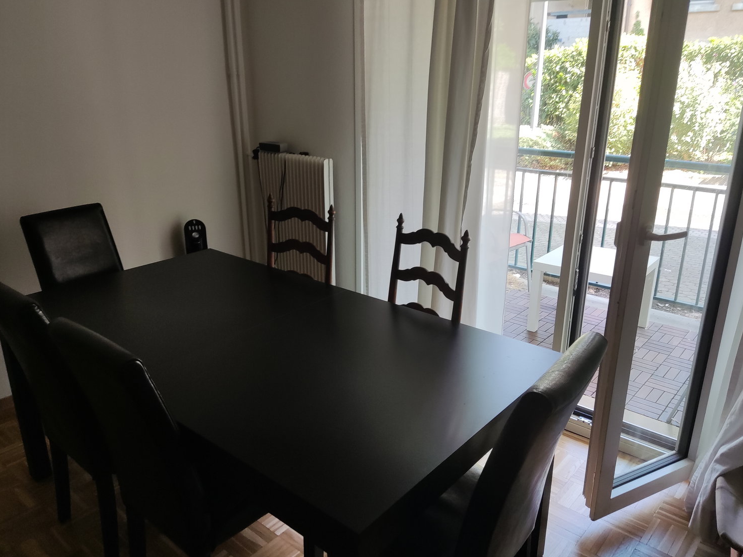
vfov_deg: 51.4
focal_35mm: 27
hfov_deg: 65.3
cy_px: 283
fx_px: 580
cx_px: 358
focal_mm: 4.71
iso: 51
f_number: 1.79
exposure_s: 1/50
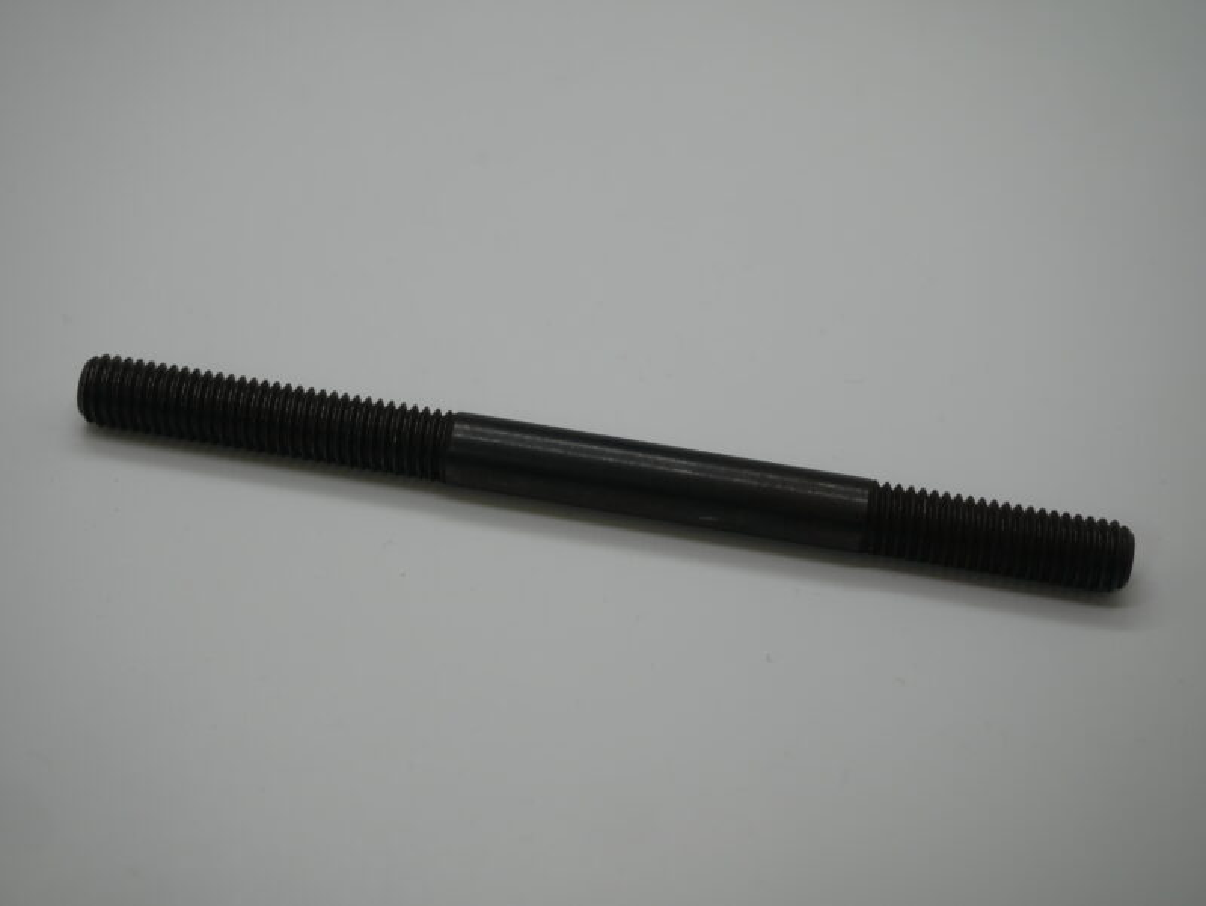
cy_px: 453
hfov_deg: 32.2
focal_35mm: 60
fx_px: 2092
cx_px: 603
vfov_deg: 24.4
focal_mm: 30
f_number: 4
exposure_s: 1/200
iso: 200
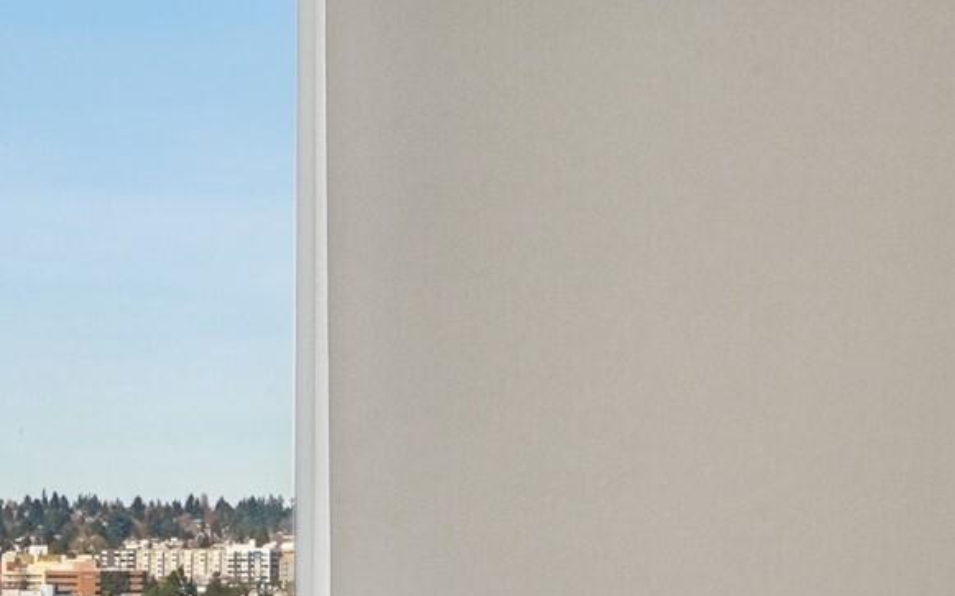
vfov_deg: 10.4
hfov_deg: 16.6
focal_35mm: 125
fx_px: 3253
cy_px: 507
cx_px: 251
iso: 125
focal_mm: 28
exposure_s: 1/125
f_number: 8
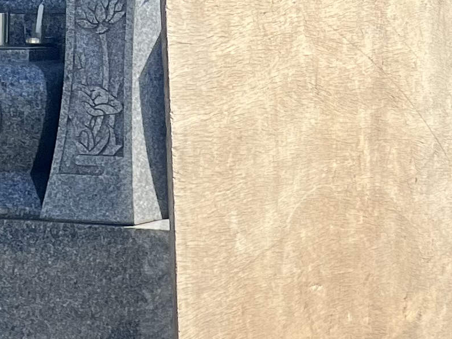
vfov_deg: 9.7
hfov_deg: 14.4
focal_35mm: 133
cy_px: 848
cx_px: -66
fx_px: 1737
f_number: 1.5
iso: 50
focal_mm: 5.7
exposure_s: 1/2123
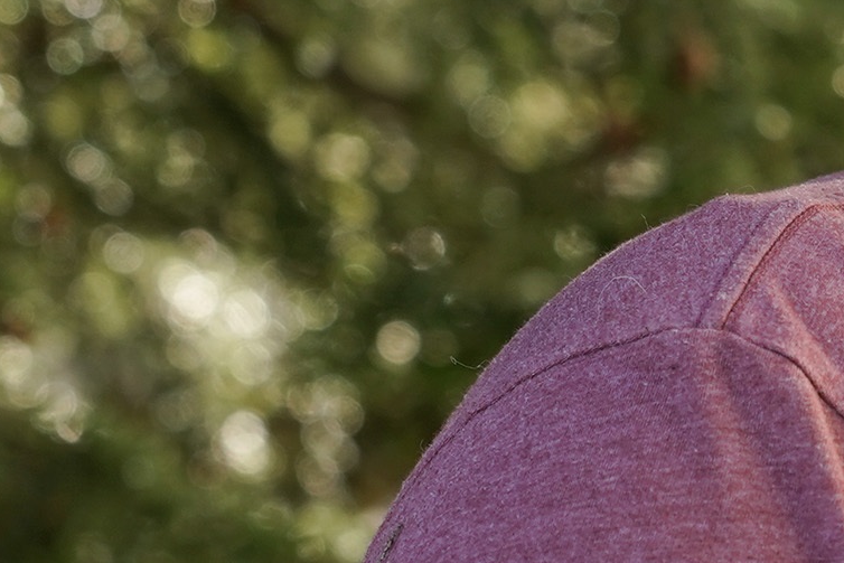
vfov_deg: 4.4
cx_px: 484
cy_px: 51
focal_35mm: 311
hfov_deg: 6.6
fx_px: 7292
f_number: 4.5
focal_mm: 67
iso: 250
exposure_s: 1/320
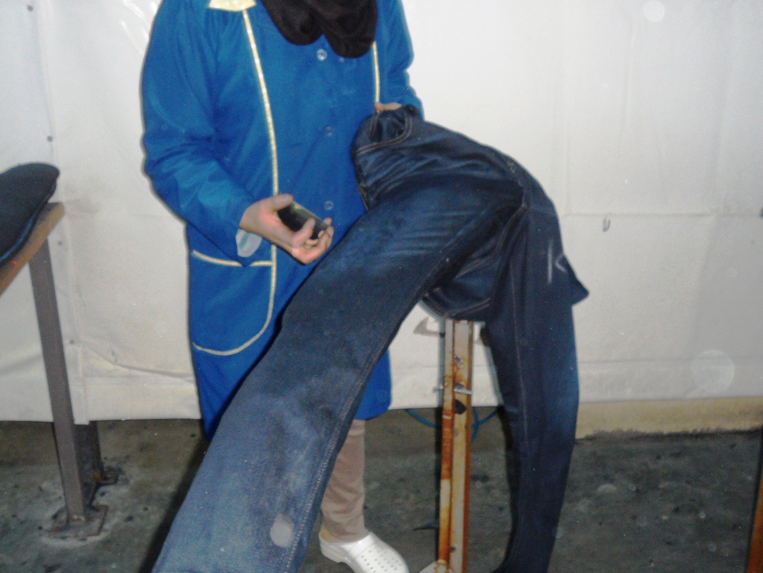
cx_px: 382
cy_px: 286
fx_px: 926
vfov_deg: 34.3
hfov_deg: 44.8
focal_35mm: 42
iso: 240
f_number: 4.2
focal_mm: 7.8
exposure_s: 1/45
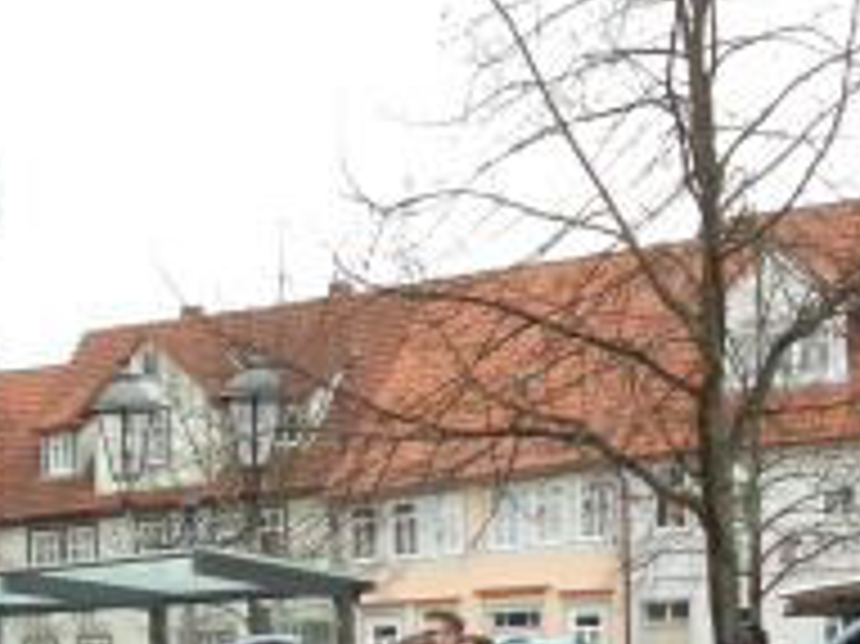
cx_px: -32
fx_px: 2582
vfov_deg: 13.7
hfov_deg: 18.3
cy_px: 806
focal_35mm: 104
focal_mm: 5.6
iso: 180
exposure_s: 1/80
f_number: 3.2
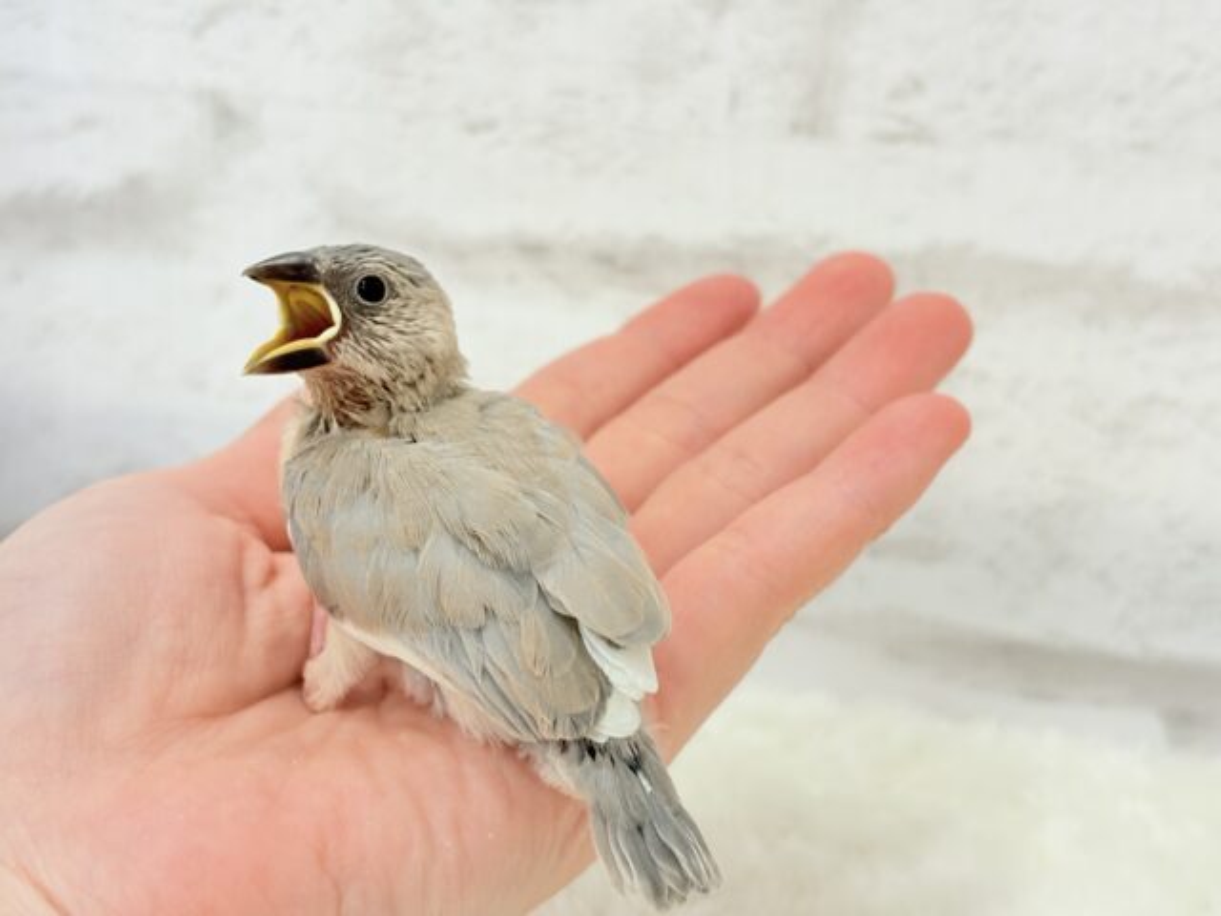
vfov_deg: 28.0
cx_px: 610
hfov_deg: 36.8
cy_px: 458
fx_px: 1834
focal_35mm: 52
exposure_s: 1/50
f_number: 1.6
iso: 40
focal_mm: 5.96
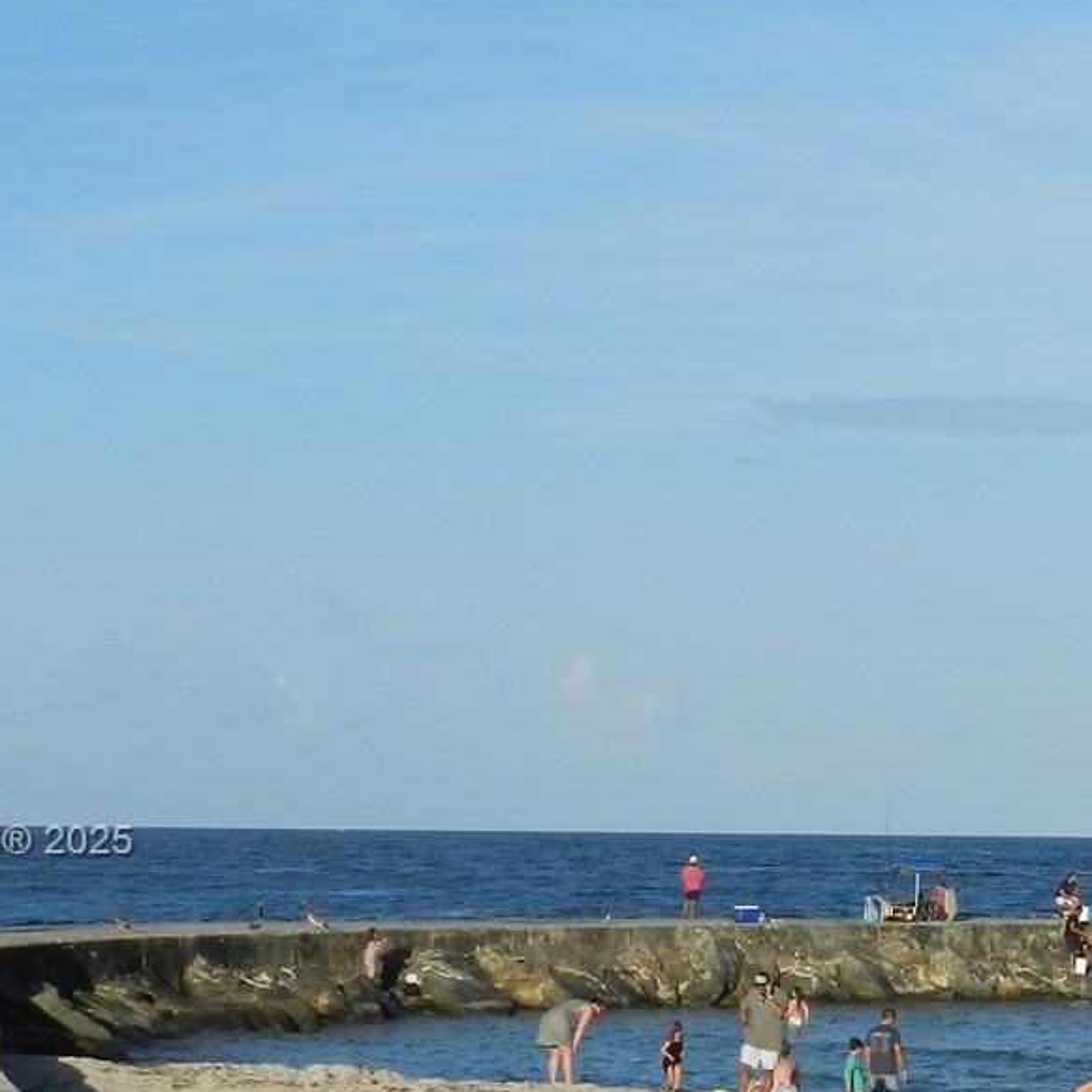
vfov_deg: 13.5
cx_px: 1036
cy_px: 844
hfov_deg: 13.4
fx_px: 4604
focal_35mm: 129
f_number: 5
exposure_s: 1/1000
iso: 160
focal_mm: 9.4
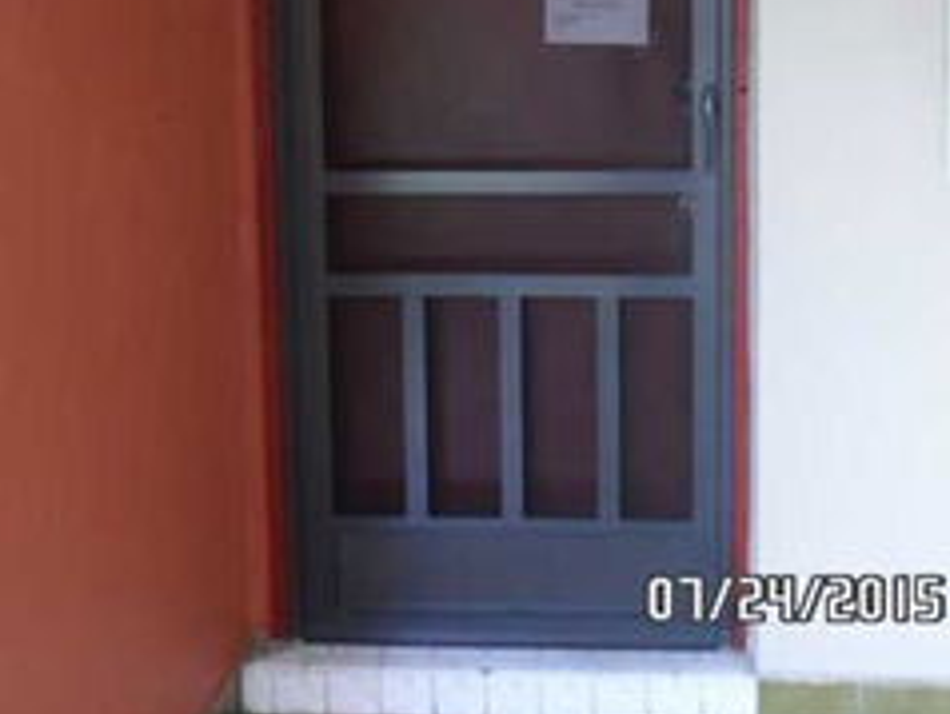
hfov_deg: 43.5
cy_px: 96
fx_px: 1181
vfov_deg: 32.3
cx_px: 593
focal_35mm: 43
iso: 80
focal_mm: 4
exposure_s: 1/30
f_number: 3.2
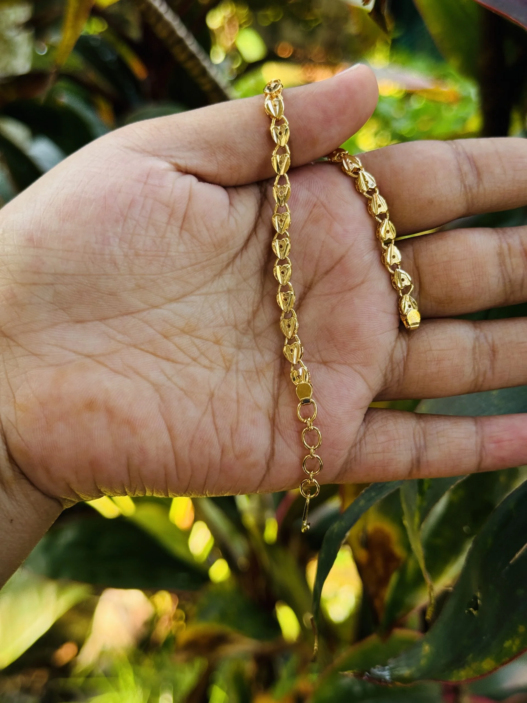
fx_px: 974
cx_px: 264
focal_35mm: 48
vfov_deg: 39.7
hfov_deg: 30.3
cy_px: 352
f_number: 1.78
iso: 50
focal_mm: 6.76
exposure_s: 1/140
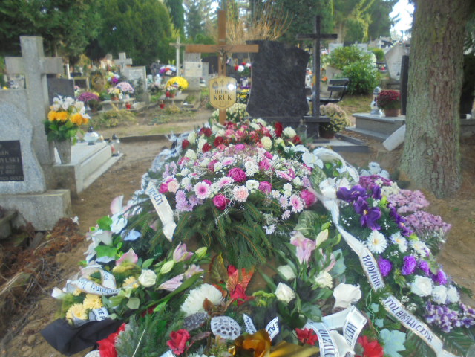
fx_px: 398
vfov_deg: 48.2
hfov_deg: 61.7
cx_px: 238
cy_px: 178
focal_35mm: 29
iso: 100
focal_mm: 5.3
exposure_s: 1/80
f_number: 3.7
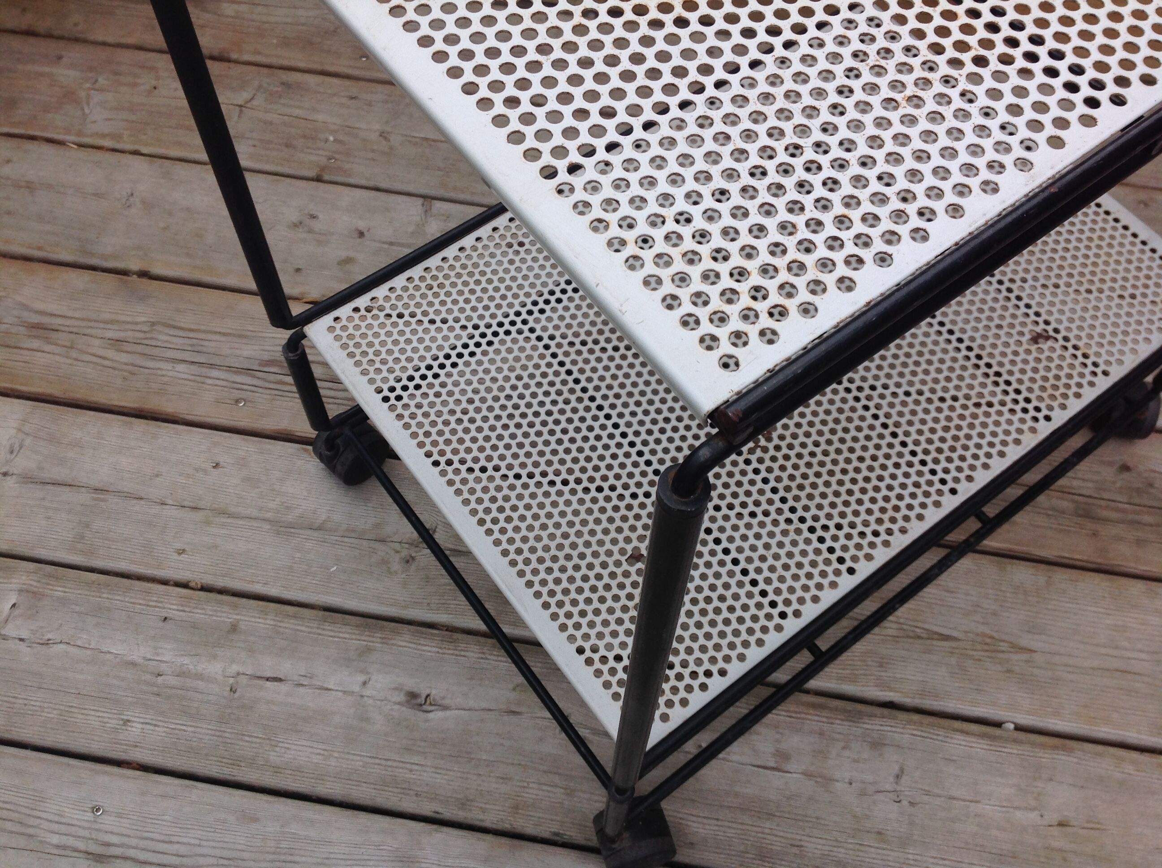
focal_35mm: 35
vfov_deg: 40.6
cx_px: 581
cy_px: 434
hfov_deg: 52.7
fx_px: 1173
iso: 50
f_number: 2.4
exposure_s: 1/1779
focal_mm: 4.28
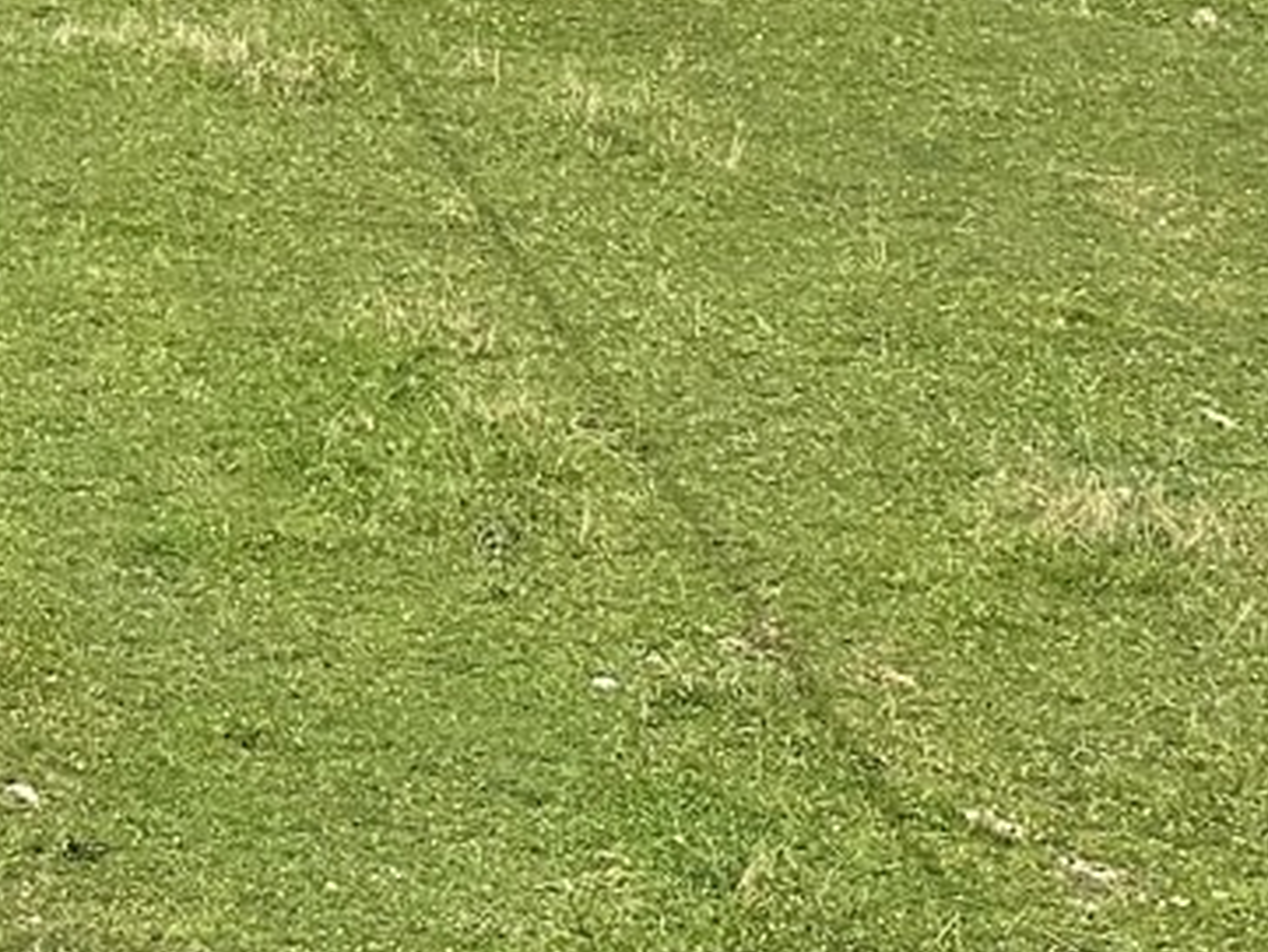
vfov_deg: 8.5
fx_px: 6229
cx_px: -636
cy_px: -650
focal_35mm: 170
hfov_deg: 11.2
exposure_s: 1/2667
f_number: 1.78
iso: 64
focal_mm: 6.86
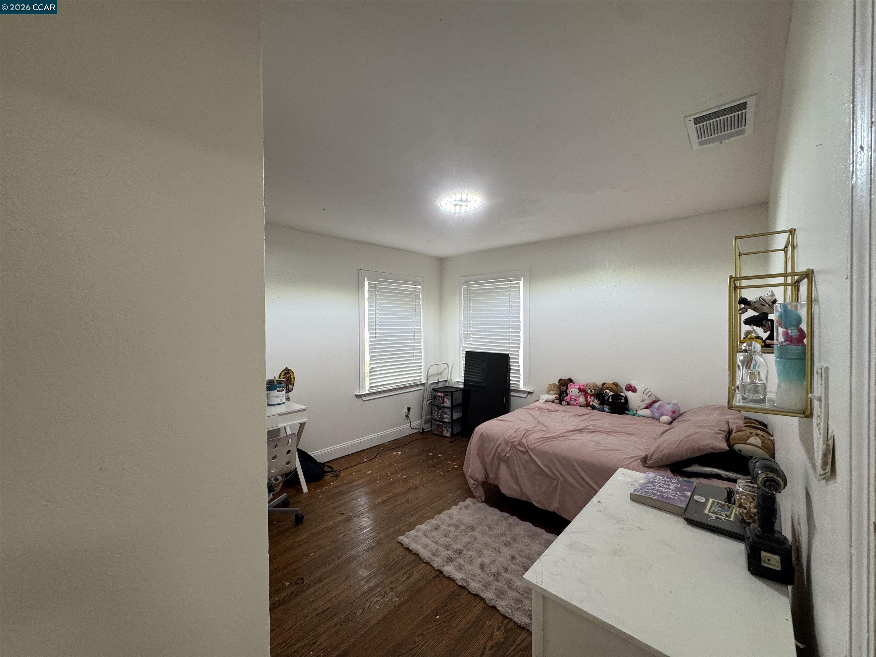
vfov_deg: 85.7
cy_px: 328
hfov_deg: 102.1
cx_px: 438
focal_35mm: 14
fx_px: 354
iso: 200
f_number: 2.2
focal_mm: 2.22
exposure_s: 1/120
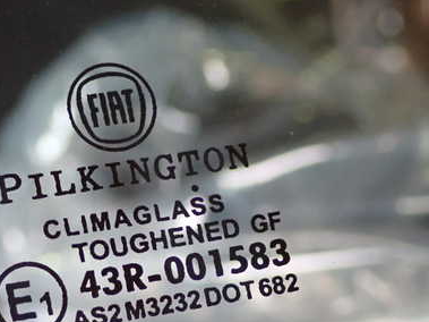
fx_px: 1511
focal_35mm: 122
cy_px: 227
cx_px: 153
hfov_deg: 16.1
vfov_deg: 12.1
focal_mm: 13.65
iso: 800
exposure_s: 1/60
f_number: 4.1
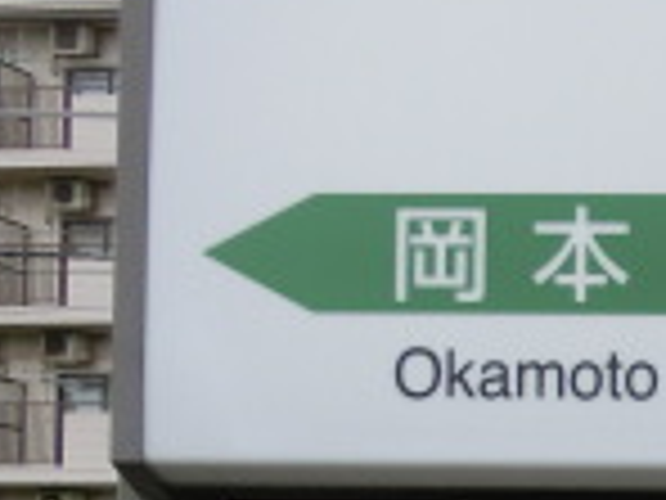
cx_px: 1368
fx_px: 2078
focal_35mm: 108
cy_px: 689
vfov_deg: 13.1
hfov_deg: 14.7
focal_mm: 4.5
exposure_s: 1/400
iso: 80
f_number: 3.5
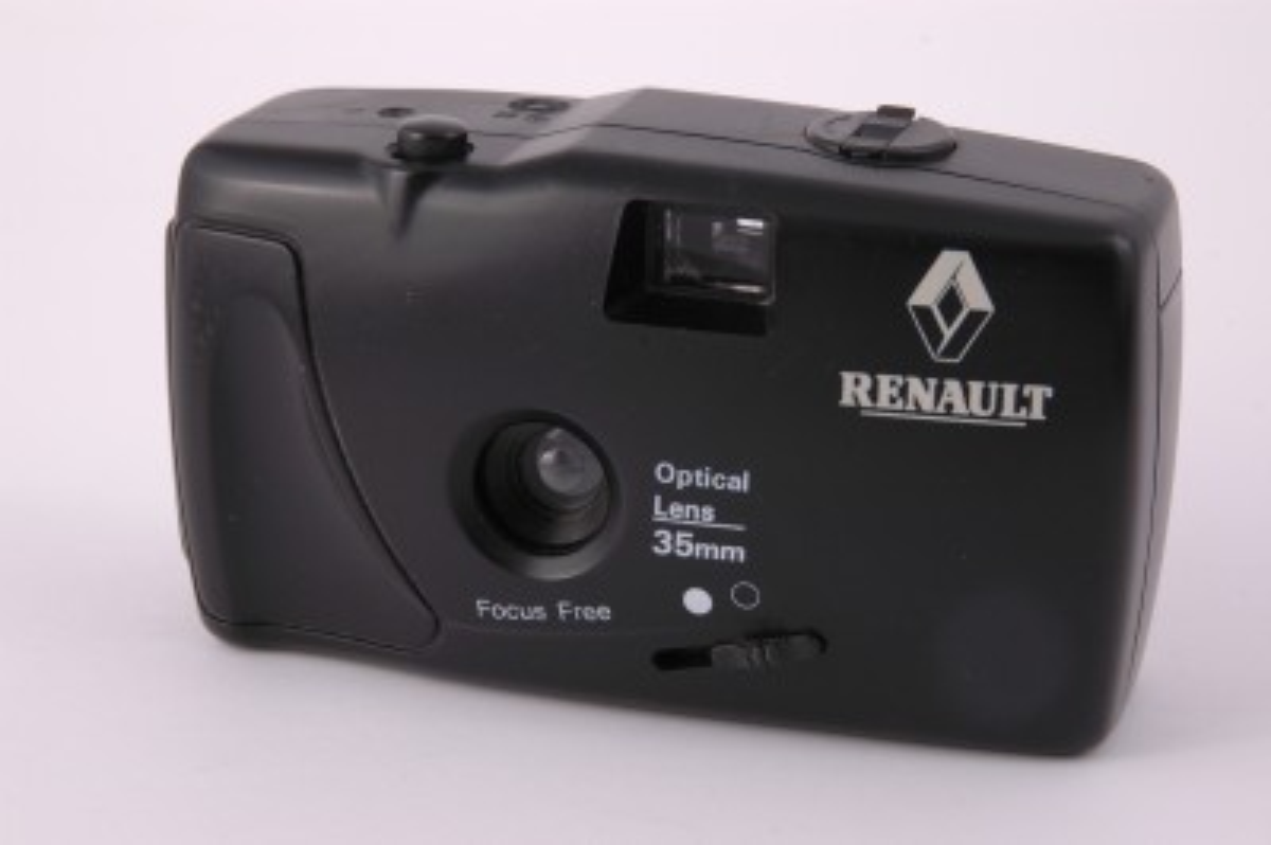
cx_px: 636
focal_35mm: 128
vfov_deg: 10.7
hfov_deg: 16.1
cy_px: 422
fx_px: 4498
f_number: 13
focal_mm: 85
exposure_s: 1/60
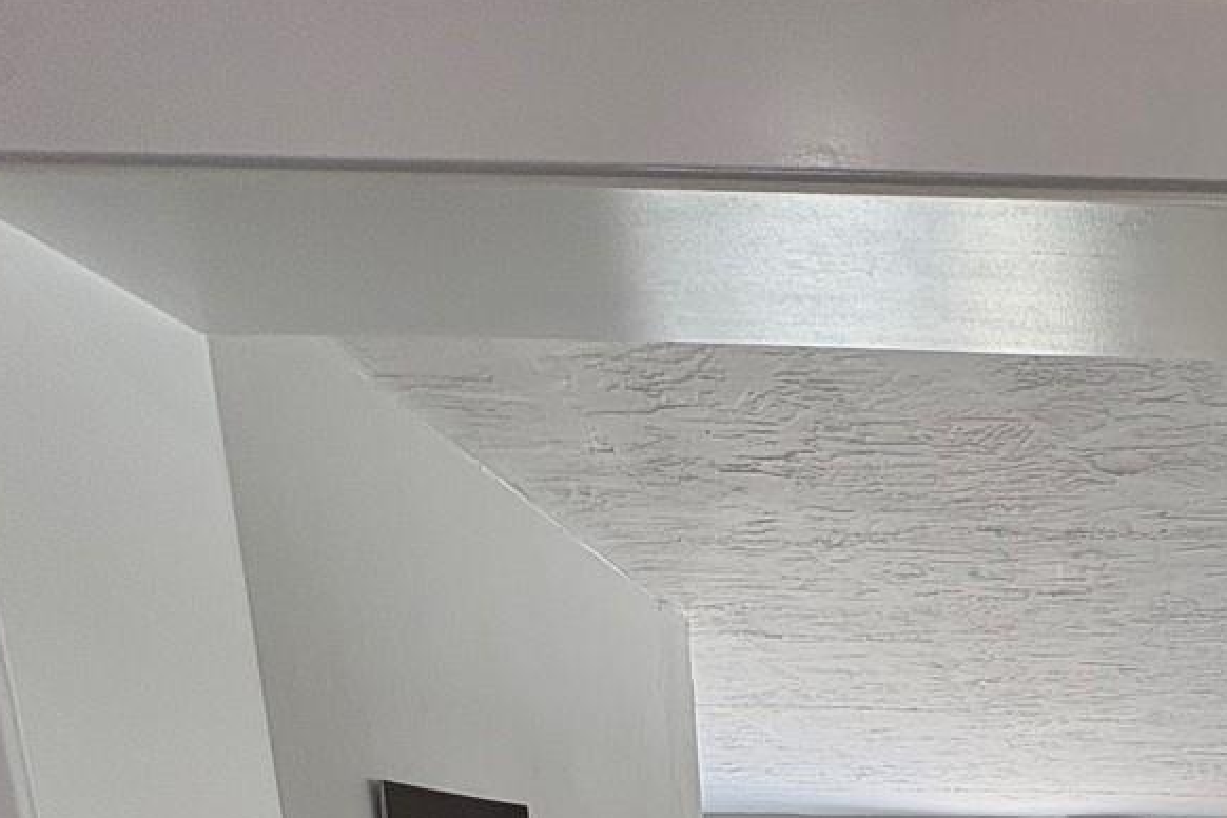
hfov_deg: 41.5
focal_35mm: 40
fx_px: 1363
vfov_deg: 24.9
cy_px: 1252
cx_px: 1254
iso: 50
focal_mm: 2.22
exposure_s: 1/99
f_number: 2.2
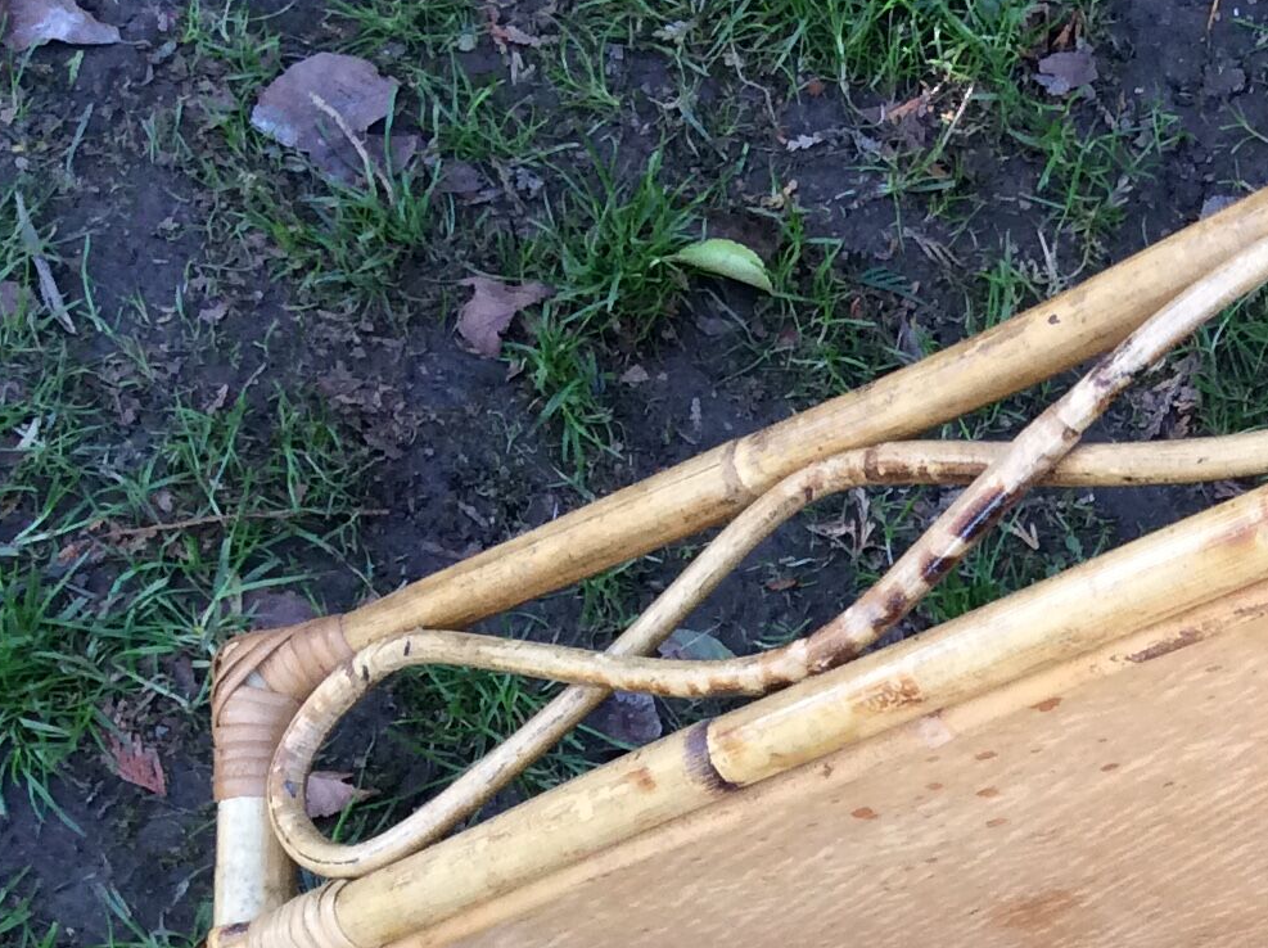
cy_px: 979
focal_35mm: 84
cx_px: 1318
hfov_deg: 22.3
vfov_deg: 17.1
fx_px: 3074
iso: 64
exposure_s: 1/100
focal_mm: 3.3
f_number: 2.4
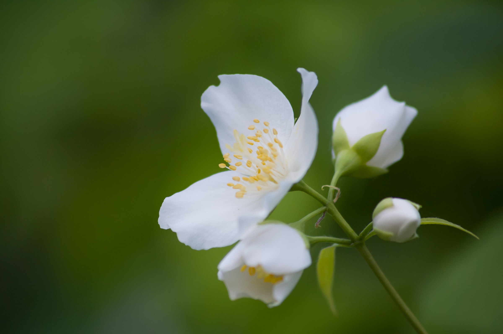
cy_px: 167
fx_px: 4083
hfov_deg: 7.1
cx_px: 252
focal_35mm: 292
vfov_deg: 4.7
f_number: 5
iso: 800
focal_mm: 195
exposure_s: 1/320
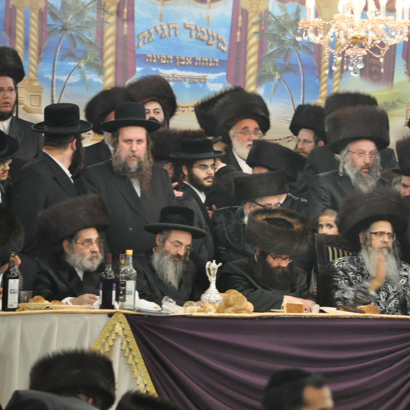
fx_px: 3225
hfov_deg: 7.3
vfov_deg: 7.3
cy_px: 205
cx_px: 306
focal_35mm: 241
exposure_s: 1/50
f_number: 5
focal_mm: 125
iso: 1000
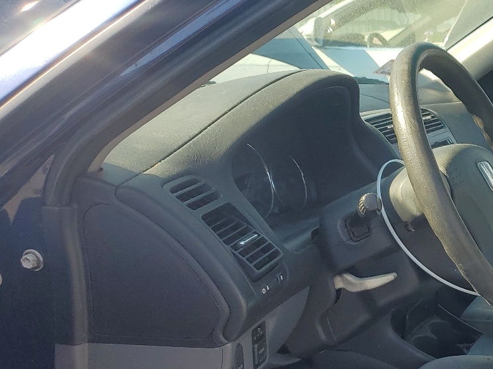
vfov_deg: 25.3
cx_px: 520
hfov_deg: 31.2
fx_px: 797
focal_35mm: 56
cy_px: 332
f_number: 1.5
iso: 50
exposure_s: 1/769
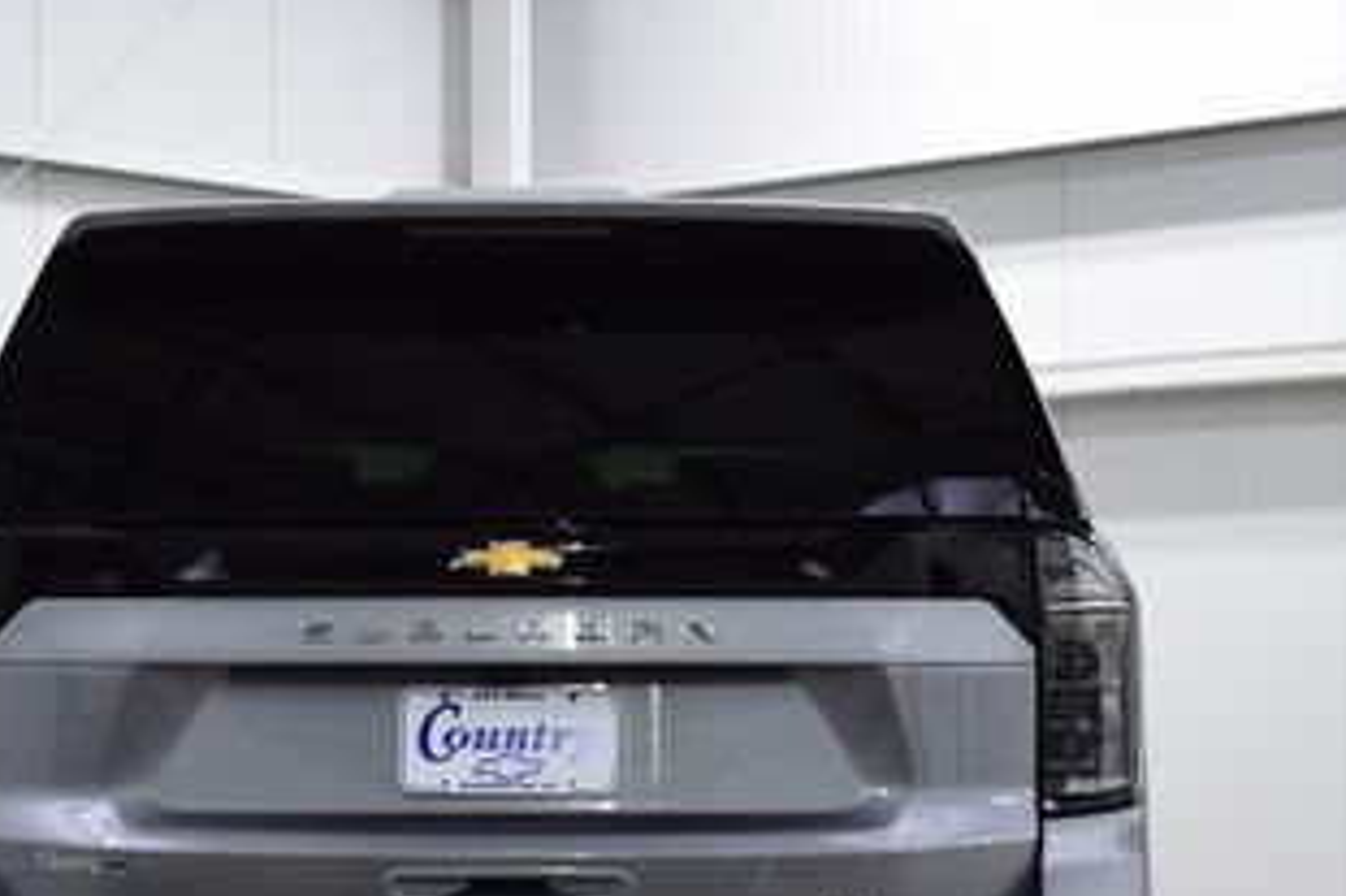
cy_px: 807
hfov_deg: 19.4
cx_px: 506
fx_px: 3924
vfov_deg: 12.9
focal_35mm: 105
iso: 400
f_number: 6.3
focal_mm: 34
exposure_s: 1/15
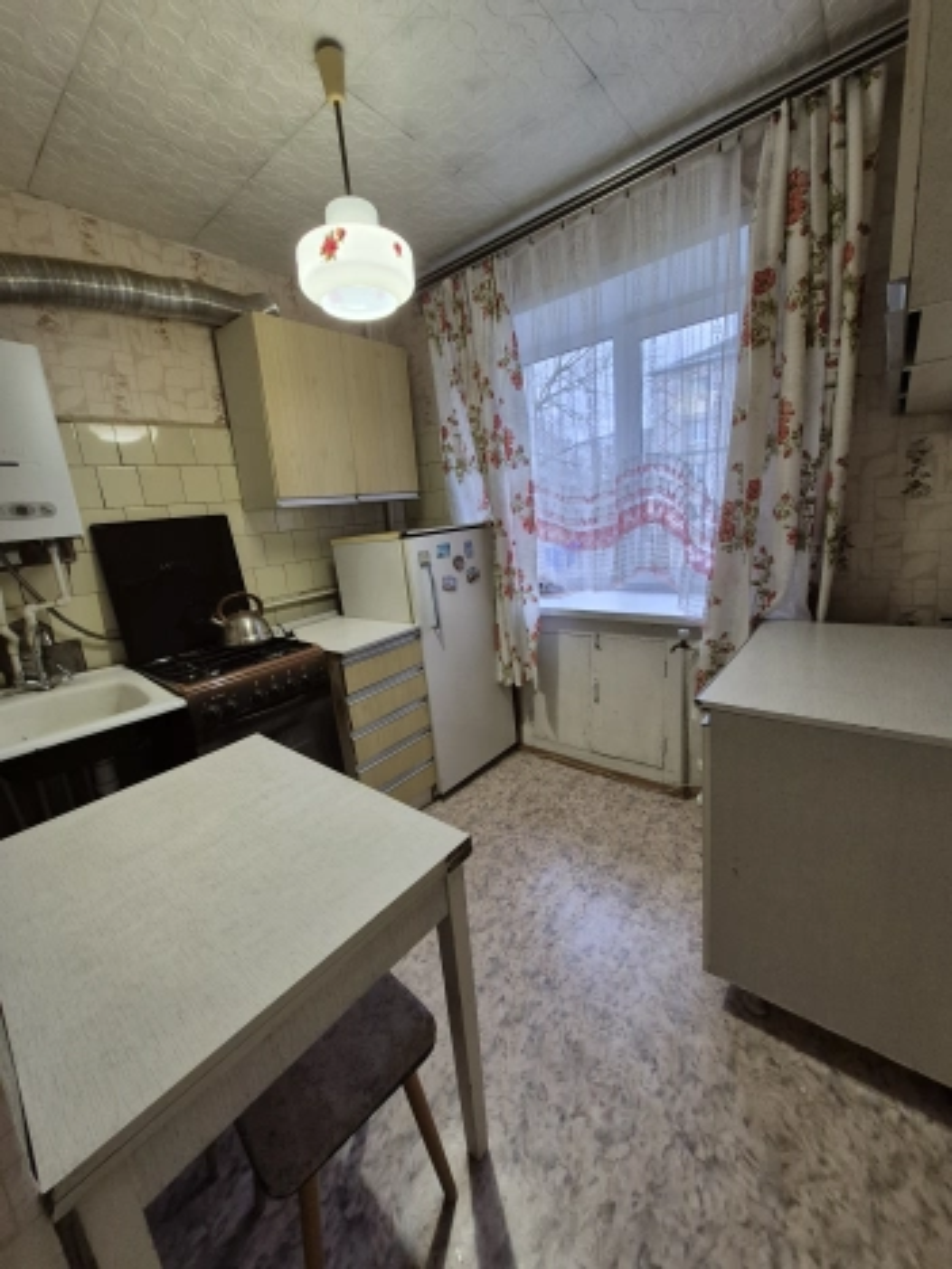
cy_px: 634
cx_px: 476
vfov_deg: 106.2
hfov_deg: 89.9
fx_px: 477
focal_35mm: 13
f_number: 2.2
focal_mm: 1.74
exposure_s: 1/50
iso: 200
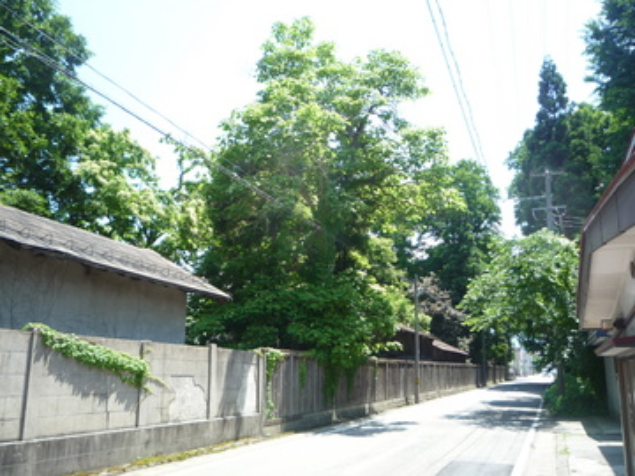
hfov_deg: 60.0
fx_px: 550
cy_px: 238
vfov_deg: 46.8
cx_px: 318
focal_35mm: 30
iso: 100
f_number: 4
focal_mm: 5.2
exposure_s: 1/200
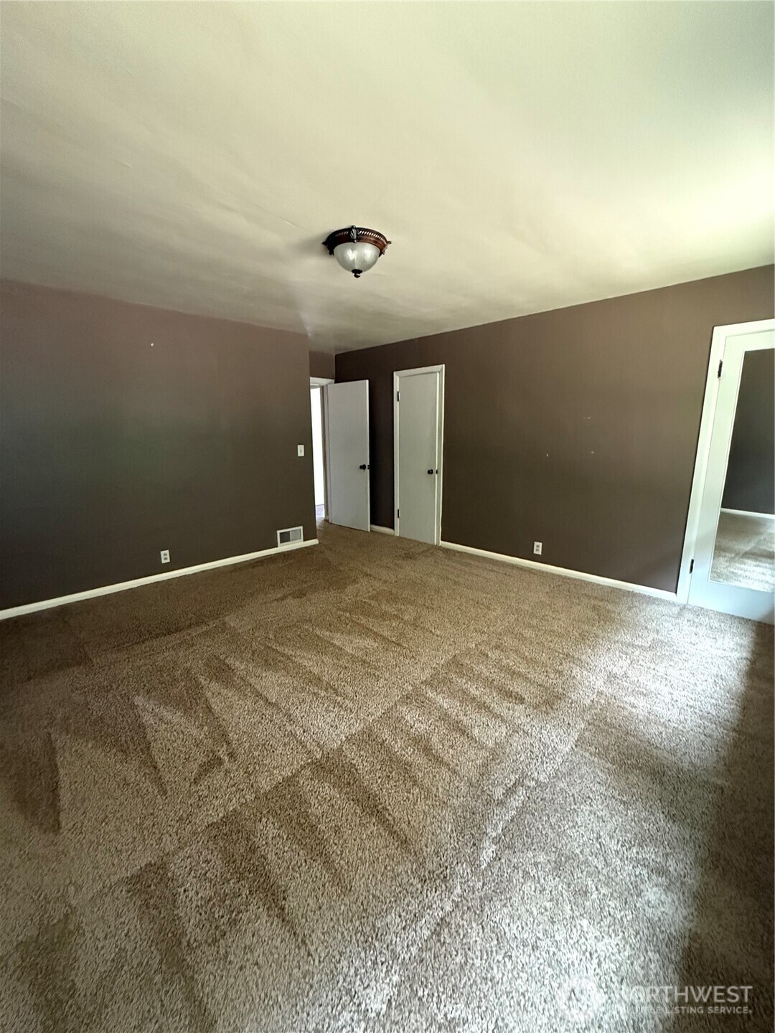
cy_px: 516
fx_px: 418
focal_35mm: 14
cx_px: 388
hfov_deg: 85.7
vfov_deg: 102.1
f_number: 2.2
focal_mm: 2.22
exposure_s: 1/60
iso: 1250
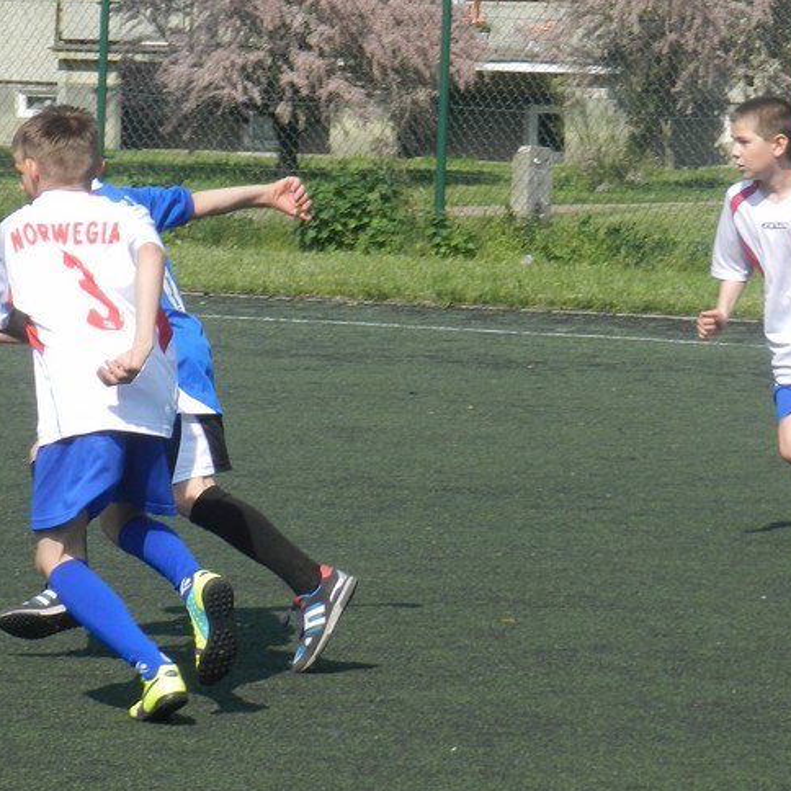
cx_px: 415
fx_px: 6282
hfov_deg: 7.2
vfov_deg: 7.2
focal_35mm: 243
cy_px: 325
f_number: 5
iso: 160
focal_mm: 23.1
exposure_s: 1/800
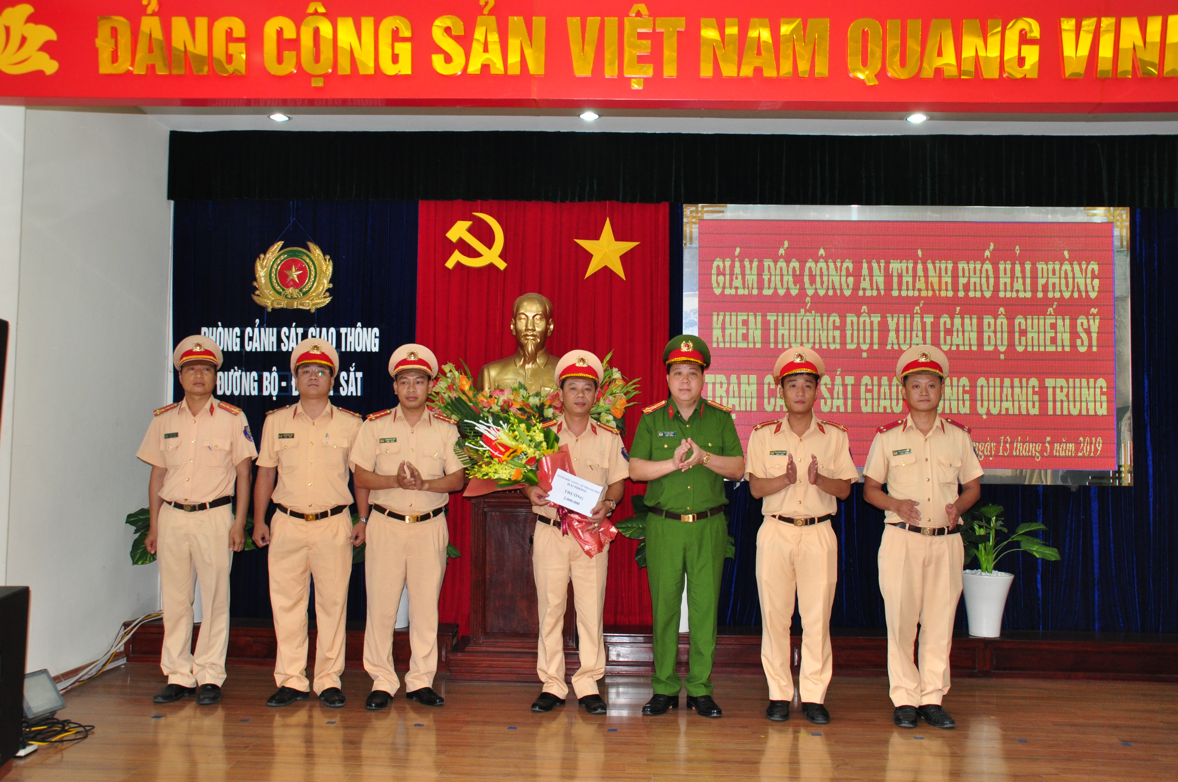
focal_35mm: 33
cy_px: 391
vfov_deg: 39.9
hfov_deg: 57.3
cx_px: 589
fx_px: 1079
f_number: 6.3
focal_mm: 22
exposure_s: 1/60
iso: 800
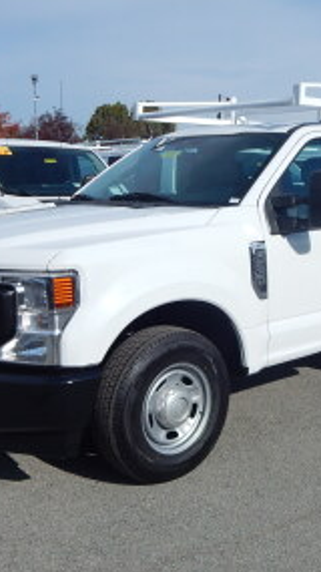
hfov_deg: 25.8
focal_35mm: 46
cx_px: 207
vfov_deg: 44.6
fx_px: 697
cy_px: 286
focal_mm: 5.6
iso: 125
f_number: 6.5
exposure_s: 1/1500
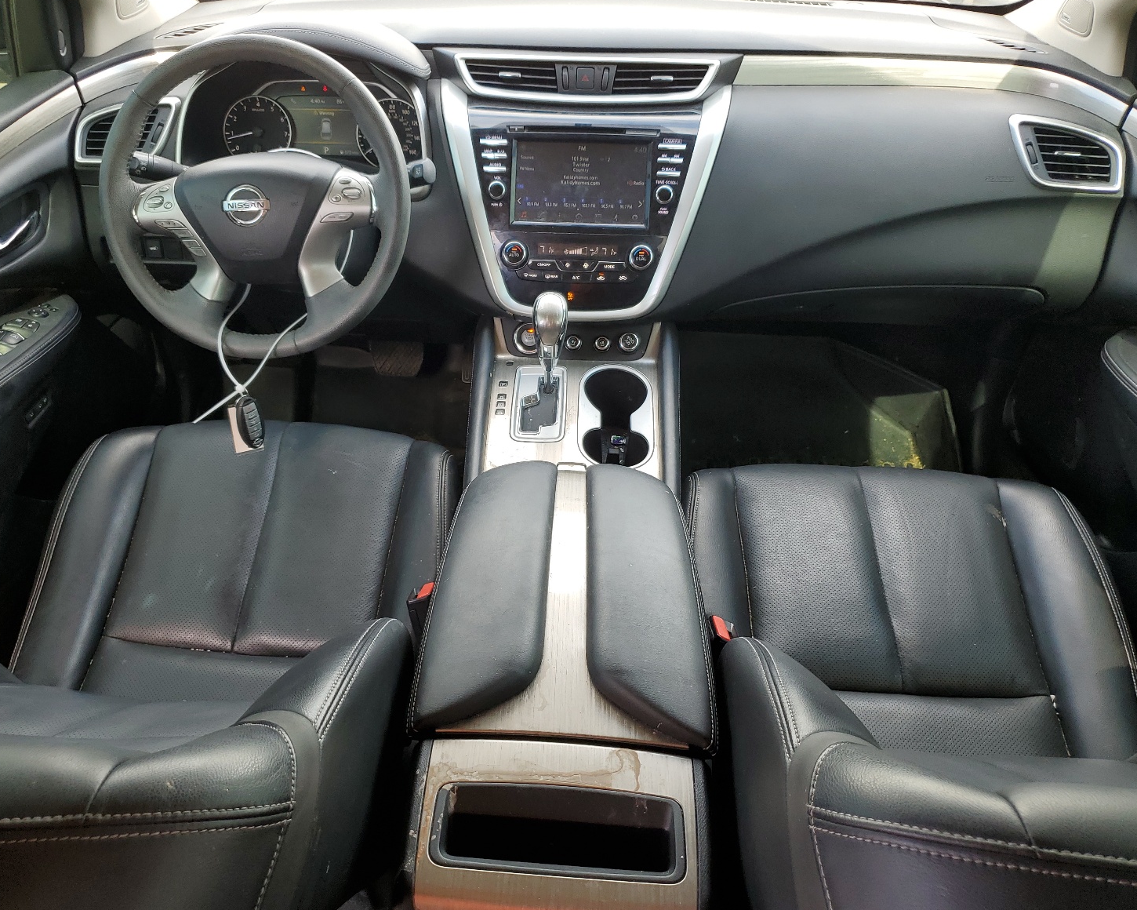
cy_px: 446
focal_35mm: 28
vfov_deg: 51.5
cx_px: 528
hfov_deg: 62.1
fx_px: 942
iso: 50
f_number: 1.5
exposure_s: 1/161
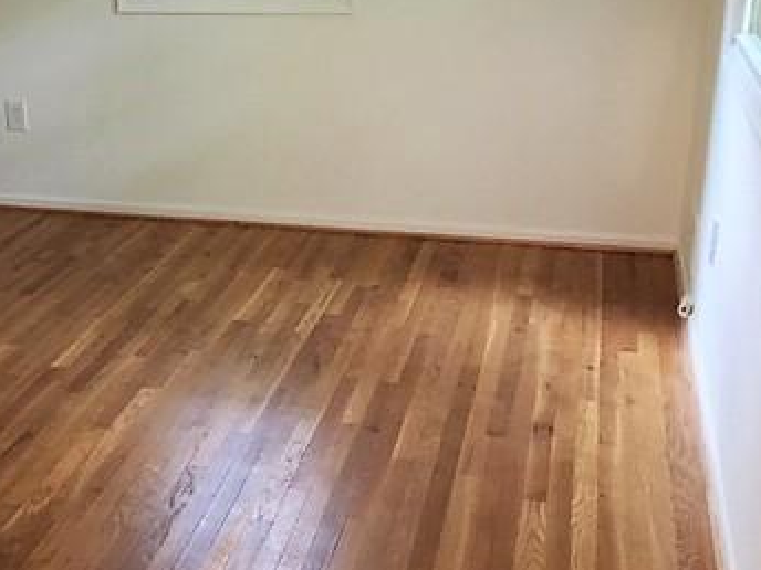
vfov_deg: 27.0
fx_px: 1187
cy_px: 267
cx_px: 157
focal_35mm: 54
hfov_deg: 34.5
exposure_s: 1/15
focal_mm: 4.15
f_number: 2.2
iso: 200
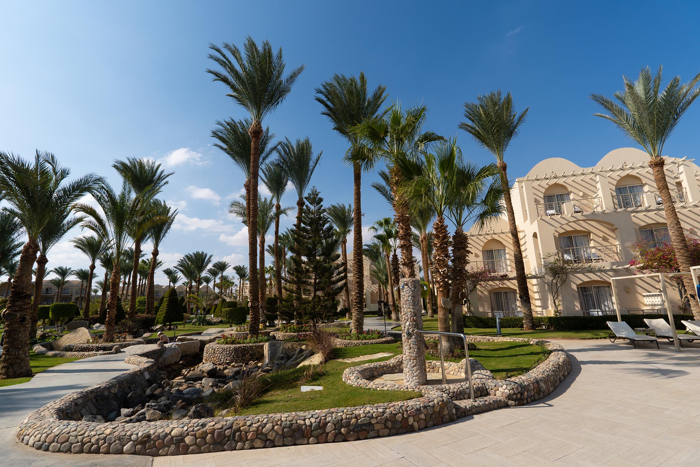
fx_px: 321
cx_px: 350
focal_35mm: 16
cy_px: 234
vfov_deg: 72.1
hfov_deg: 95.0
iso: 100
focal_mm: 11
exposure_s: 1/800
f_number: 5.6
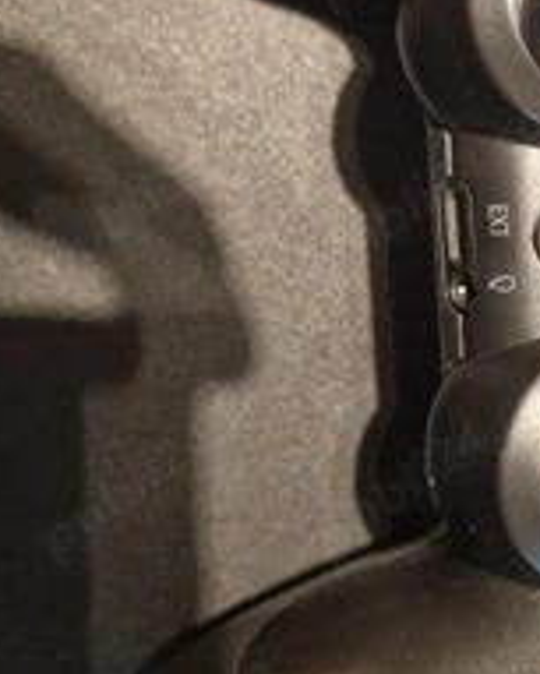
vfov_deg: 39.2
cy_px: 236
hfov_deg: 30.5
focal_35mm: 47
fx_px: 938
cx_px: 501
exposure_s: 1/24
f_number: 1.8
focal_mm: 6.4
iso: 640
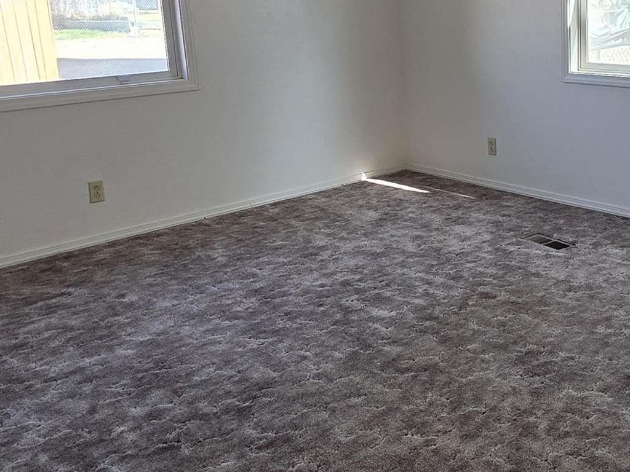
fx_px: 710
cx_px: 505
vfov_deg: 36.4
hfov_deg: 45.4
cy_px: 150
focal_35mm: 39
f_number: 1.9
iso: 80
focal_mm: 2.2
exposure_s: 1/120
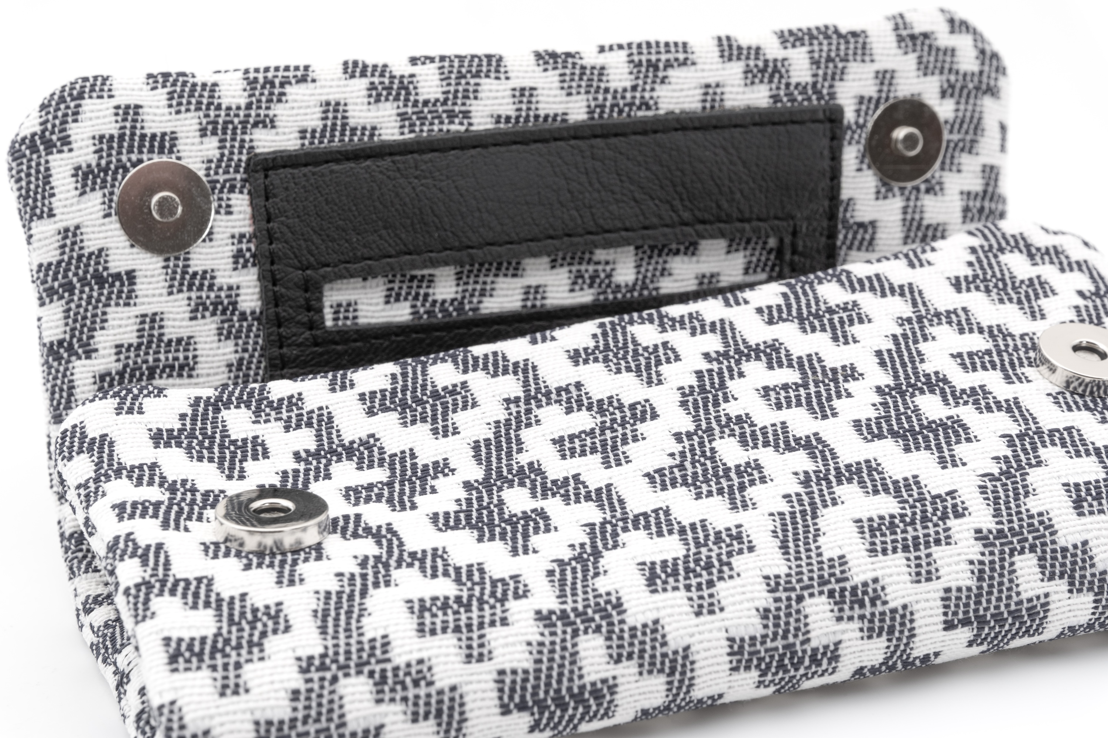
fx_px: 2308
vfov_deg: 18.2
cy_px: 369
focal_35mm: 75
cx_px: 554
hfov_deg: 27.0
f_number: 11
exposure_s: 1/2
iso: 125
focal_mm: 50
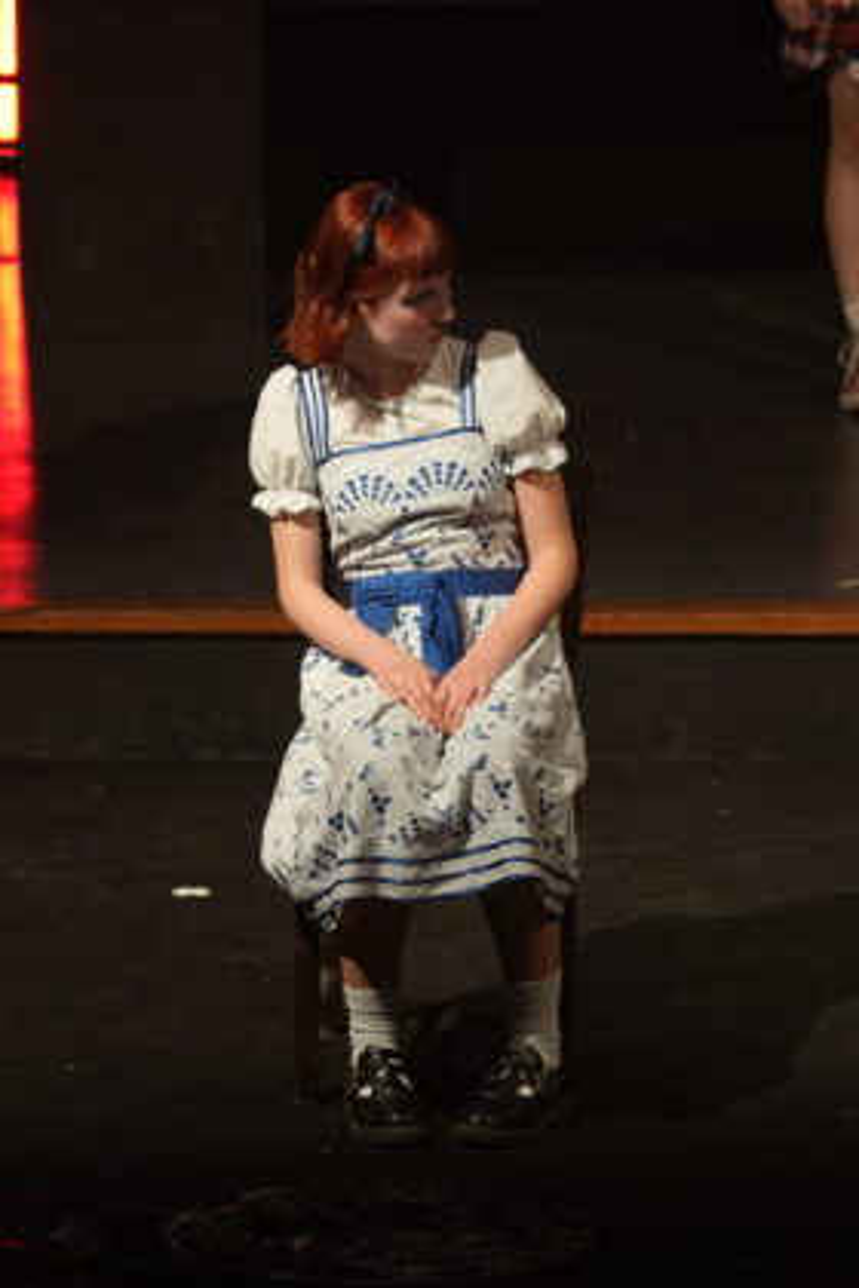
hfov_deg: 3.8
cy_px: 644
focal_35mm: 359
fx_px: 12848
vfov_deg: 5.7
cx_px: 430
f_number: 6.3
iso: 1600
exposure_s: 1/40
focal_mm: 359
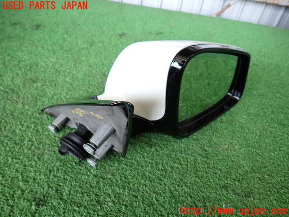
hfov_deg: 69.4
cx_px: 144
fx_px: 209
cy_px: 108
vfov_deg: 54.9
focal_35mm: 25
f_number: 2
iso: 100
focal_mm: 4.5
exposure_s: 1/100
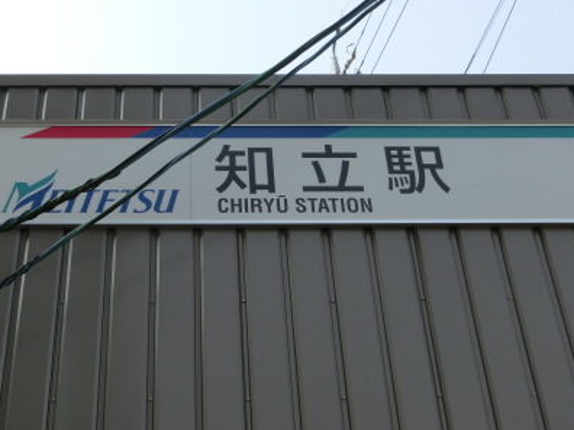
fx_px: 912
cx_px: 201
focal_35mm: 55
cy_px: 156
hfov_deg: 34.7
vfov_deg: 26.5
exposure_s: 1/500
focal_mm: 6
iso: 80
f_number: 3.9
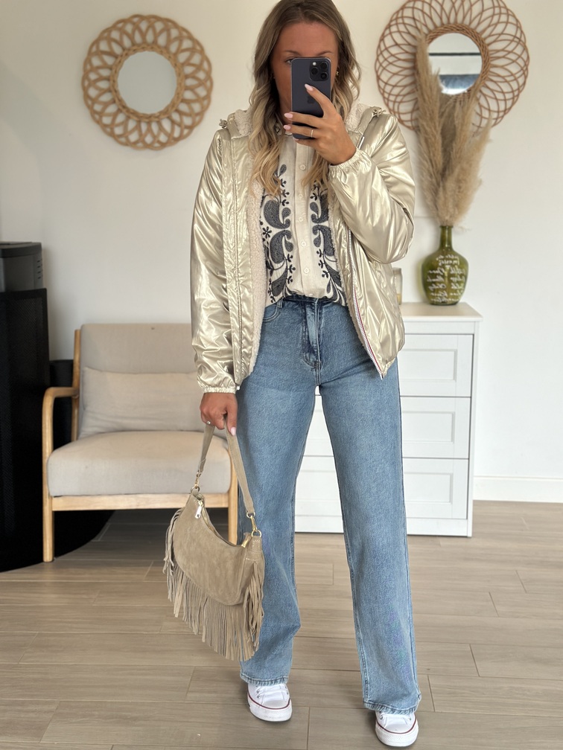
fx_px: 1041
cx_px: 282
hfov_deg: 30.3
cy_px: 375
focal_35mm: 48
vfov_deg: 39.7
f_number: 1.78
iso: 80
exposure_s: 1/182
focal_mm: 6.86
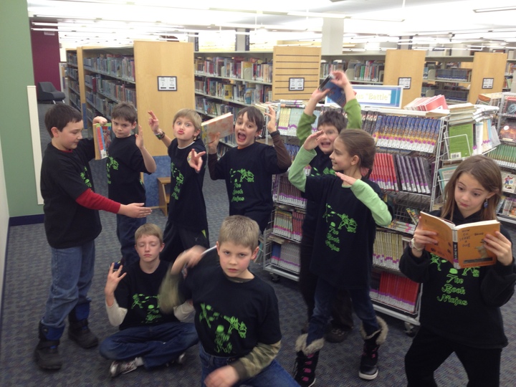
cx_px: 258
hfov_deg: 52.6
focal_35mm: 35
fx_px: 522
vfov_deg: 40.7
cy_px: 194
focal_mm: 4.28
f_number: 2.4
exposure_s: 1/24
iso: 50
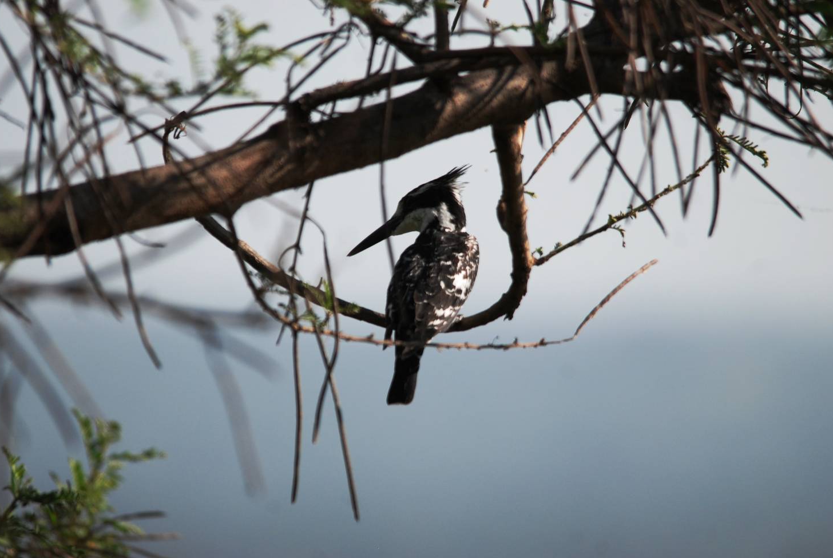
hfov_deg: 2.5
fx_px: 19091
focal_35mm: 824
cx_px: 415
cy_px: 260
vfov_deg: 1.7
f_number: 6.3
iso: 200
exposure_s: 1/640
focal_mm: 500
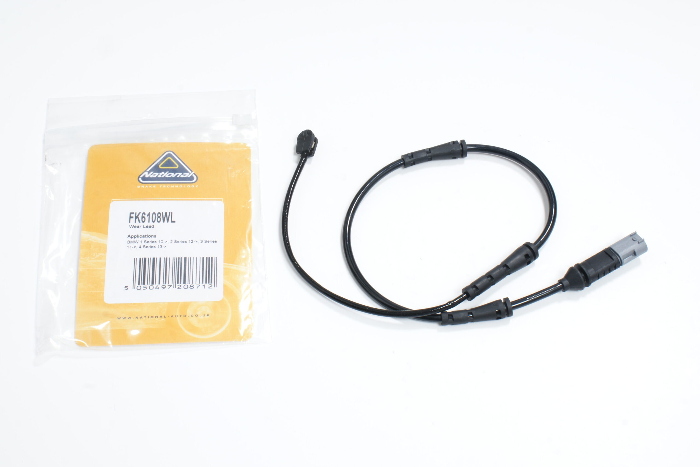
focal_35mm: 52
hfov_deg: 37.8
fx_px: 1021
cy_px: 234
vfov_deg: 25.8
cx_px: 350
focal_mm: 35
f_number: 18
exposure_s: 1/250
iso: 125
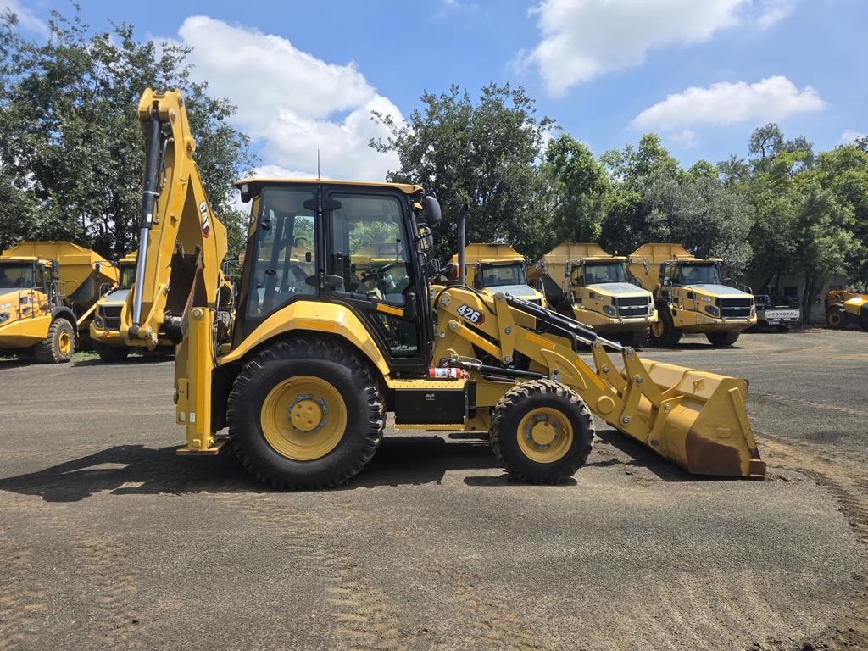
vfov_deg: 58.9
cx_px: 434
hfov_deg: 73.9
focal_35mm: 23
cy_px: 326
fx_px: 577
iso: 12
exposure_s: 1/673
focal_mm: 6.3
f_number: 1.7
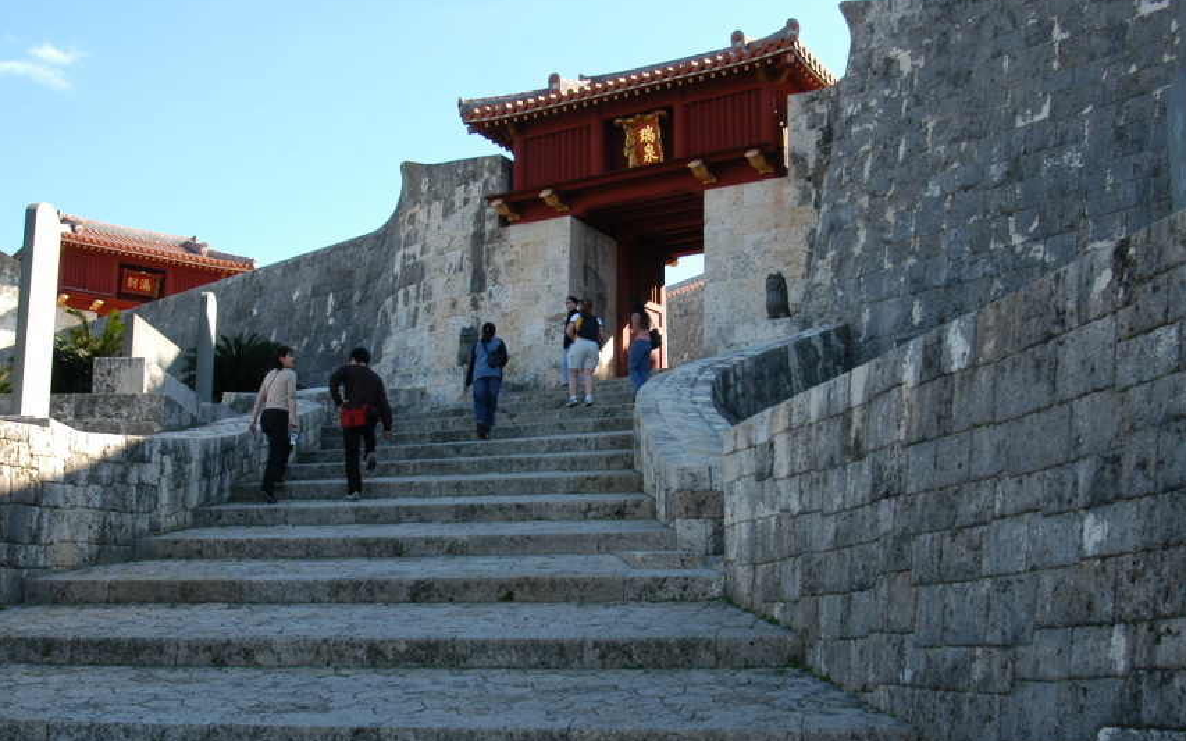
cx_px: 599
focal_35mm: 44
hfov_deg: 45.3
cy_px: 441
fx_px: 1422
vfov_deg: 29.1
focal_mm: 24
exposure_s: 1/180
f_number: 7.1
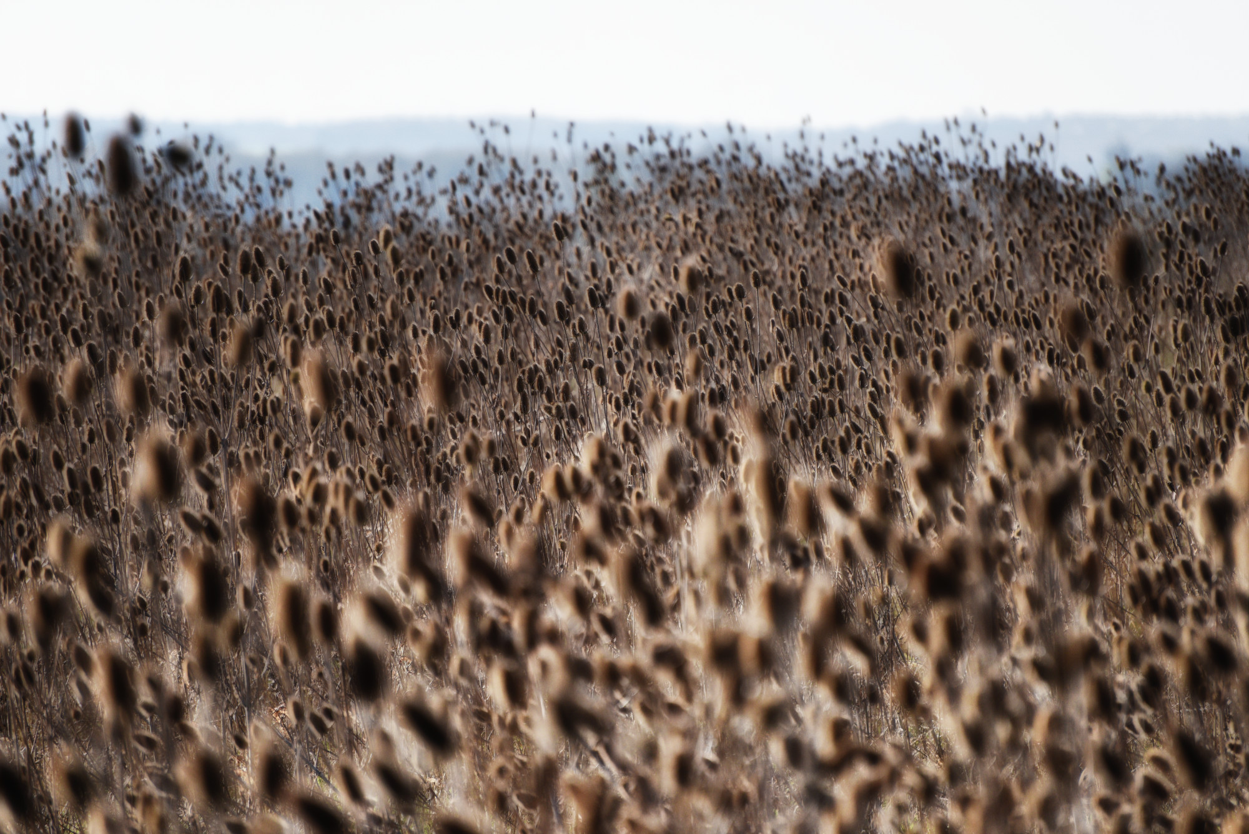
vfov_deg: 4.6
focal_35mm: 300
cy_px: 417
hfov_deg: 6.9
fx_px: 10412
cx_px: 624
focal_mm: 300
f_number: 5.6
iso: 500
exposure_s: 1/1600
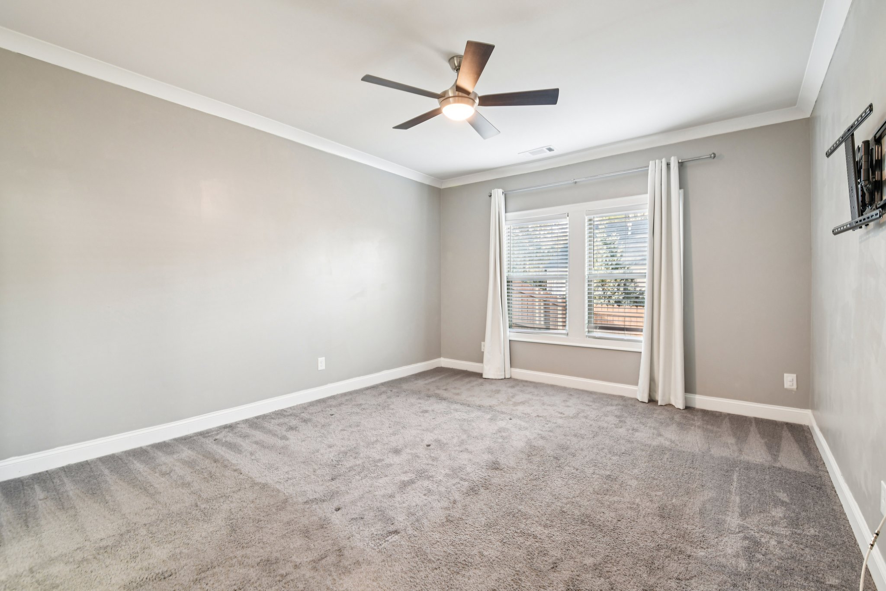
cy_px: 296
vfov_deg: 73.7
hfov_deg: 96.7
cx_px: 443
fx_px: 394
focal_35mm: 16
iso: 400
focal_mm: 16
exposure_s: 1/6
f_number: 8
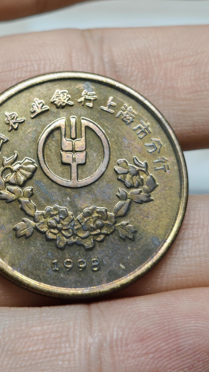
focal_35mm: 112
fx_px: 1103
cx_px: 71
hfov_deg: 10.8
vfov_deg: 19.1
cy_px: 194
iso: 64
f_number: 1.6
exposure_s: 1/100
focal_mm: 7.62
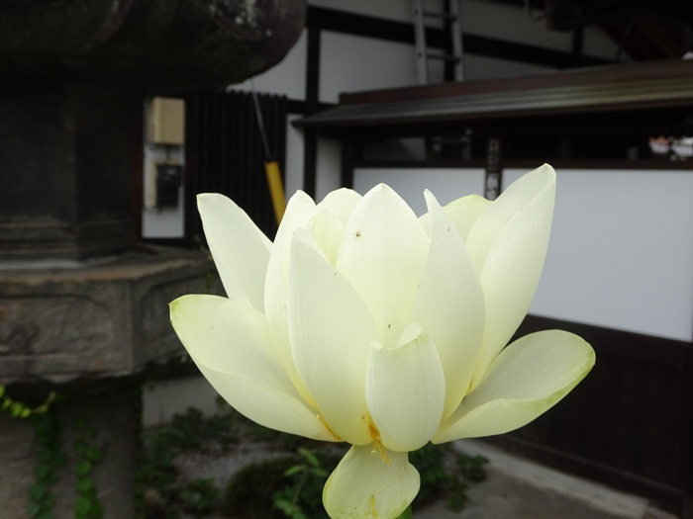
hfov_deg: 46.8
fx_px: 801
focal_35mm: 40
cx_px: 346
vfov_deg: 36.0
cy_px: 260
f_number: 4
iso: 80
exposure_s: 1/100
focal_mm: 6.8
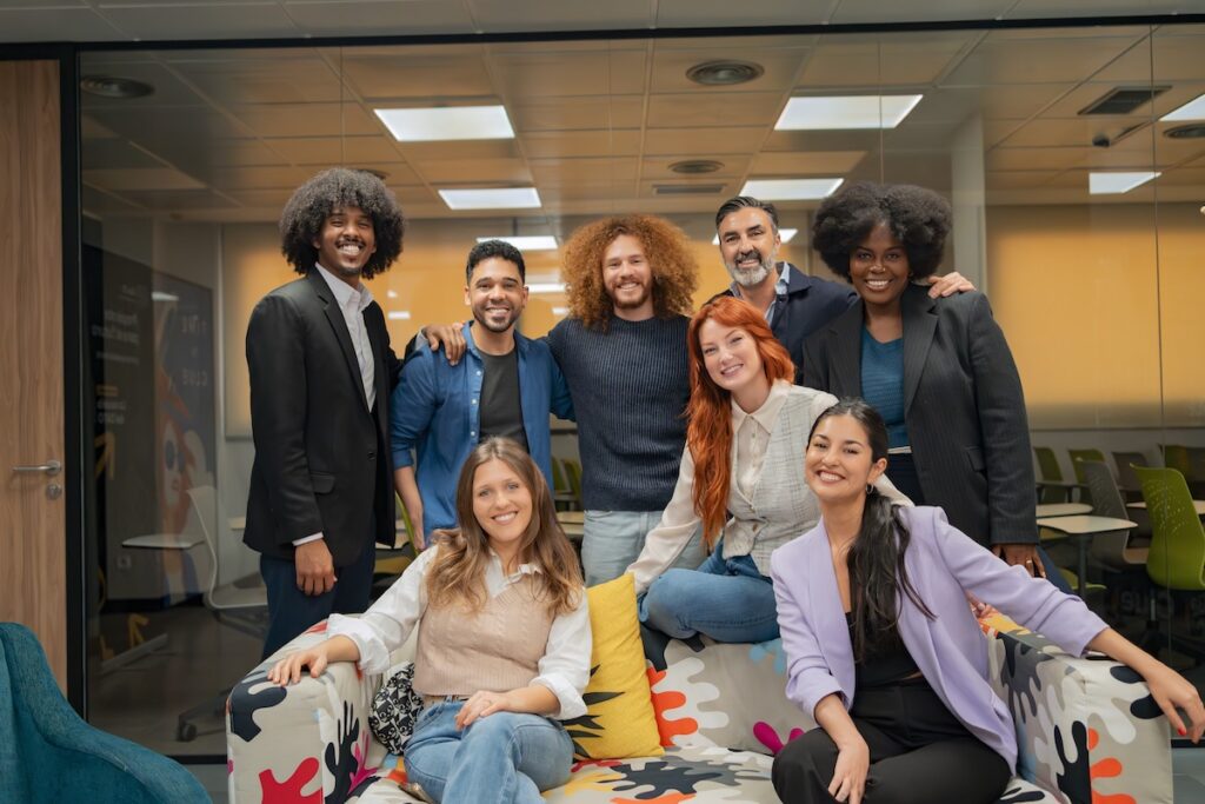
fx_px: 1172
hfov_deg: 54.4
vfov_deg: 37.9
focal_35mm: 35
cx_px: 602
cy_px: 402
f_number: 2.8
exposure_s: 1/200
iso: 6400
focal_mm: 35
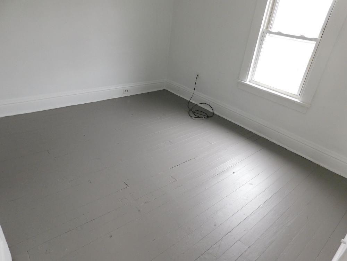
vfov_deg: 58.9
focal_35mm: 23
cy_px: 130
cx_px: 174
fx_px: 231
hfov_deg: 73.9
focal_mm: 4
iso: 220
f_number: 3
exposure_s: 1/30
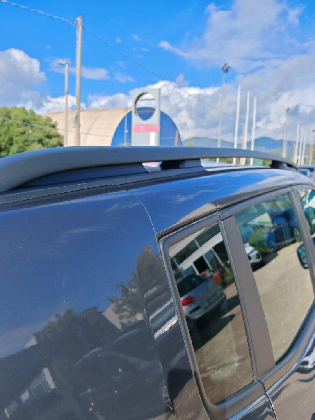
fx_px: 328
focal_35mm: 27
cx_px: 158
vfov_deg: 65.3
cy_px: 210
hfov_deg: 51.4
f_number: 2
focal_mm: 6.83
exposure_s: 1/2800
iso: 50
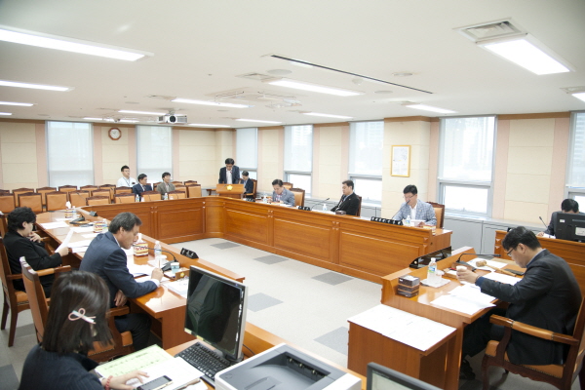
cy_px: 195
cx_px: 292
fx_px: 390
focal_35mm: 24
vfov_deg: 53.1
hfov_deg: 73.7
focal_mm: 24
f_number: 4
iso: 1600
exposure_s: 1/125
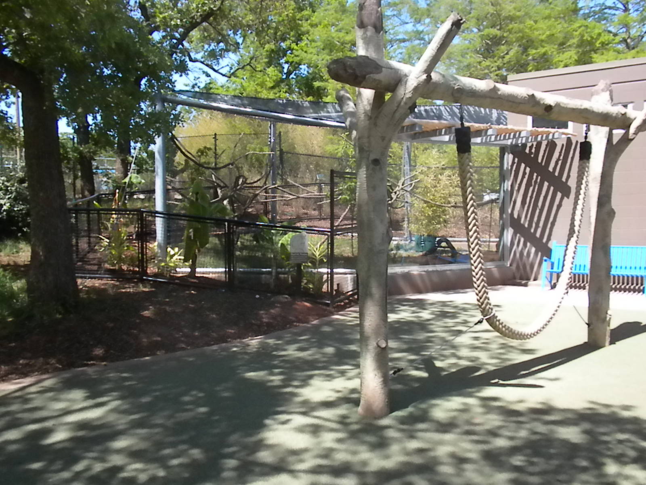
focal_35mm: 37
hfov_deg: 50.1
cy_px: 242
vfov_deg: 38.7
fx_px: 690
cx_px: 323
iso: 640
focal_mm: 6.6
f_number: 10
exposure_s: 1/247
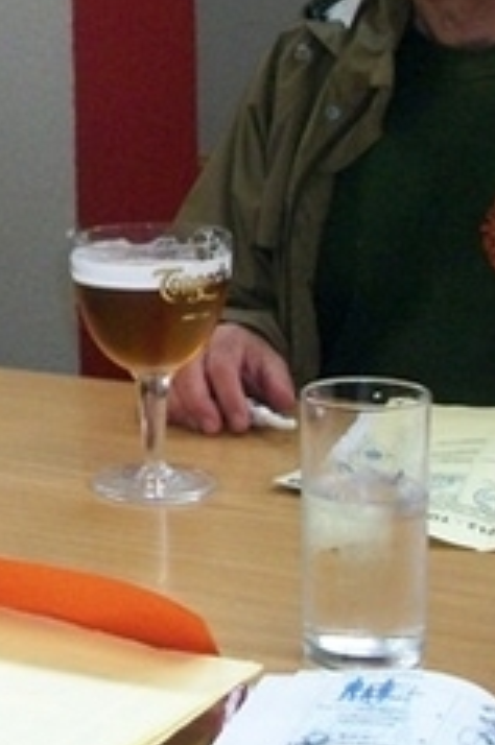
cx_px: -254
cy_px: 222
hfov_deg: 15.0
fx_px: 1737
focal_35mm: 84
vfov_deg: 24.1
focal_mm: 5.7
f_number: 2.9
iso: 320
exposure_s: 1/80
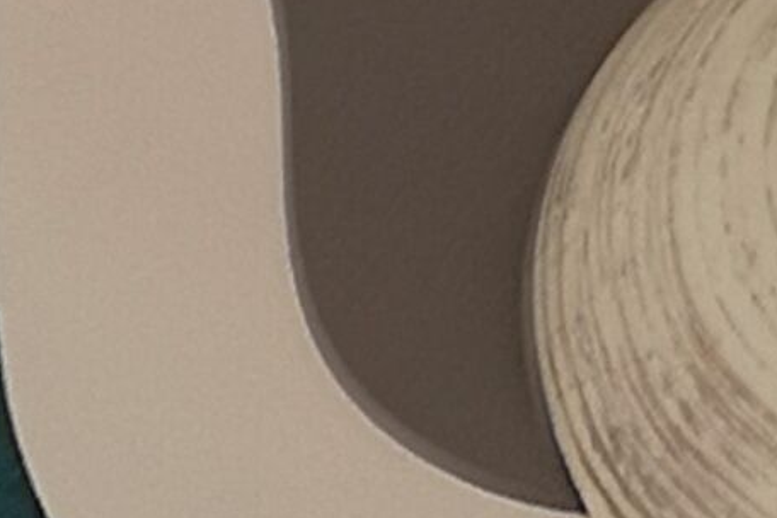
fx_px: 7187
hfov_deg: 6.1
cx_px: 1370
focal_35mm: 333
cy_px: -975
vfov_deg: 4.0
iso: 160
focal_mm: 5.58
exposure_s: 1/33.3
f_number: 1.8
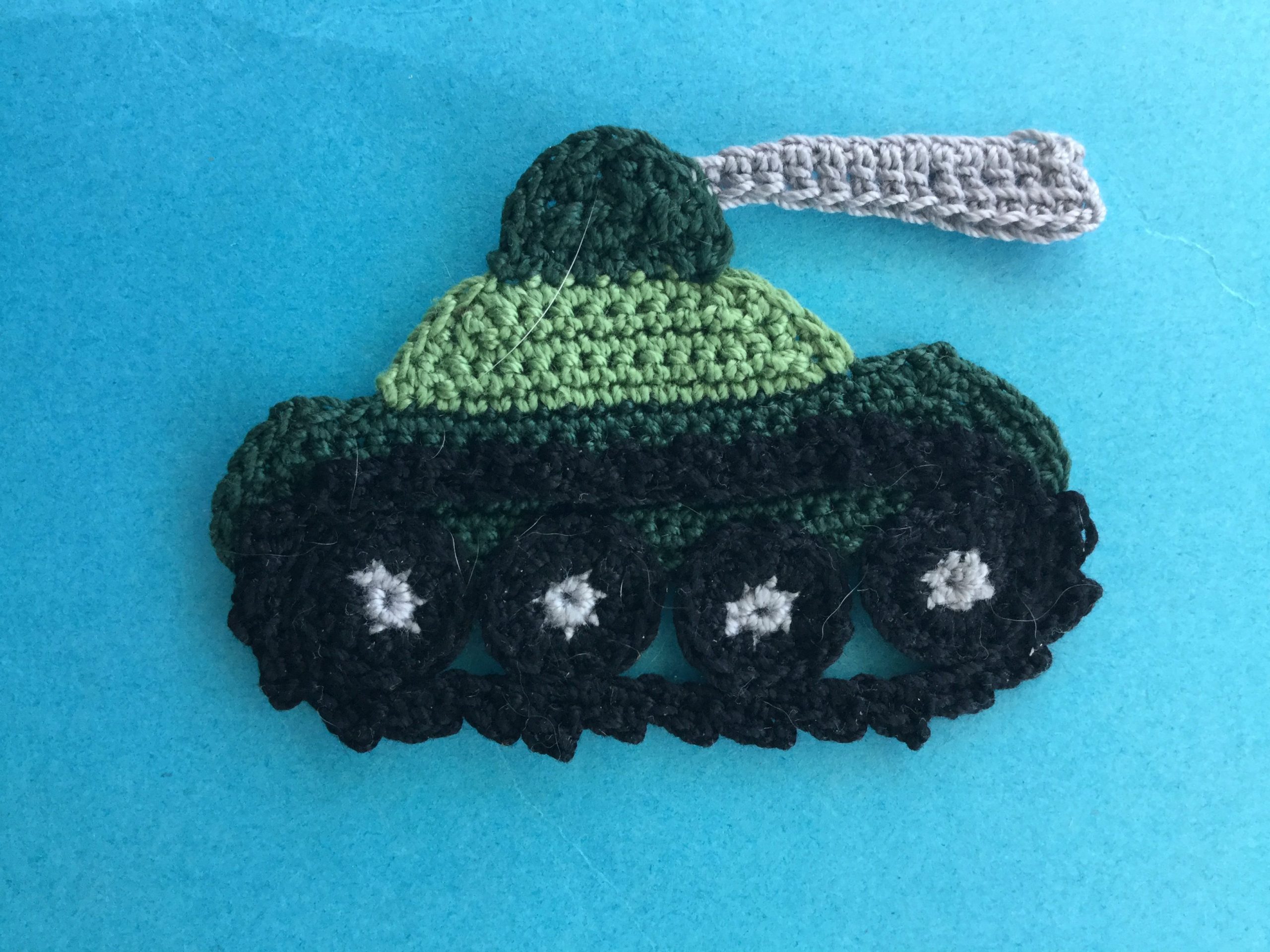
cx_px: 635
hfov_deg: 58.4
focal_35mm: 31
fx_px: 1137
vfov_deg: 45.4
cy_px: 476
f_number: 2.4
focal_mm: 3.3
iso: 40
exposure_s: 1/33
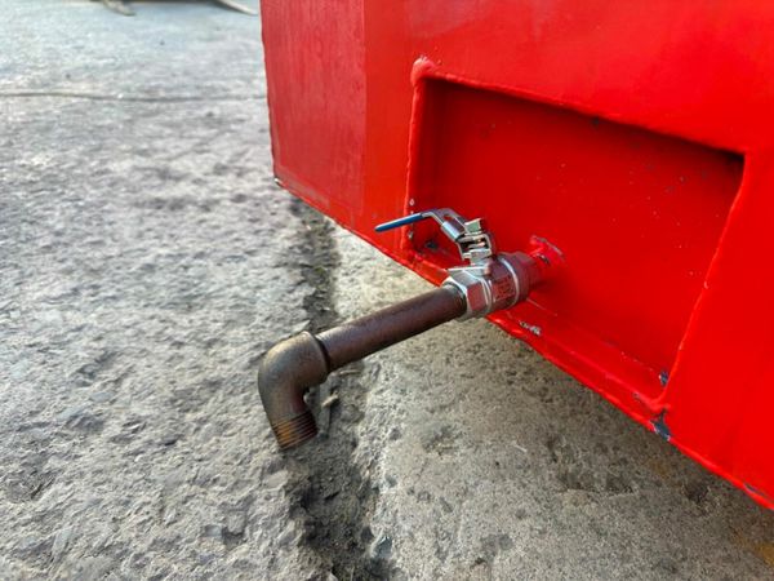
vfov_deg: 56.8
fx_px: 537
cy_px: 290
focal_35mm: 24
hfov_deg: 71.6
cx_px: 387
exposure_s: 1/229
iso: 64
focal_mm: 6.86
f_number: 1.78
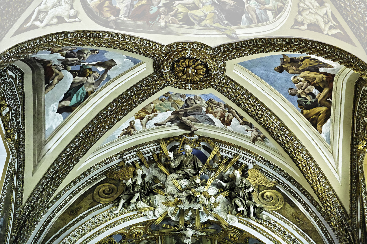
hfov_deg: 27.0
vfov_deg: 18.2
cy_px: 122
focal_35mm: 75
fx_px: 765
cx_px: 184
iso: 400
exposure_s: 1/60
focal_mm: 50
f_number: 3.5
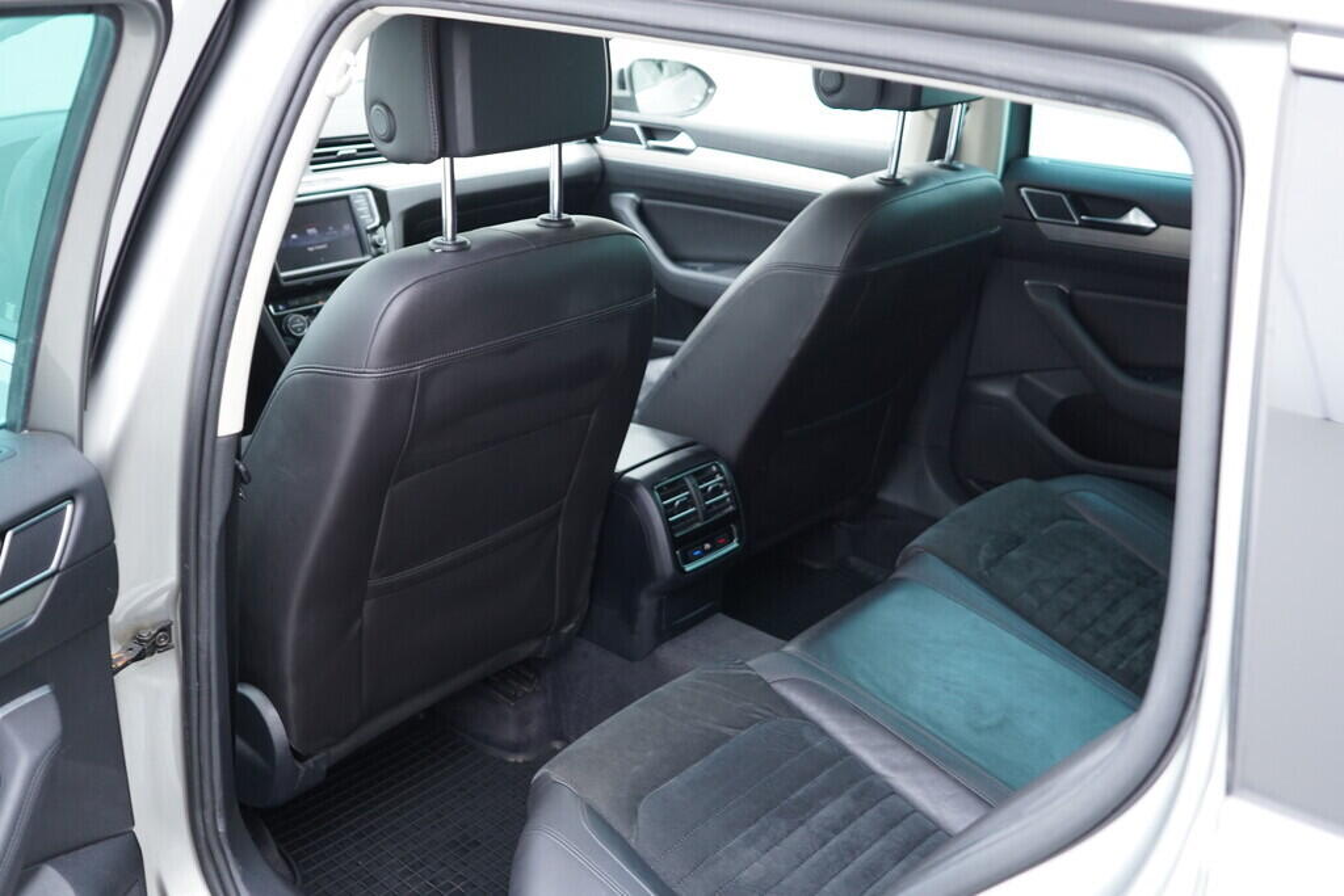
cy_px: 448
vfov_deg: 36.9
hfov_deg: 53.1
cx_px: 672
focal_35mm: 36
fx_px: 1344
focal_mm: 24
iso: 500
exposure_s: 1/40
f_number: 2.8
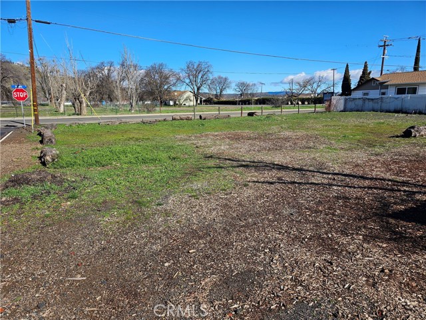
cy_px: 160
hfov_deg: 73.9
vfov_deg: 58.9
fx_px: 283
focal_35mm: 23
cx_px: 213
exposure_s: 1/814
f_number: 1.7
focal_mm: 6.3
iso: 10
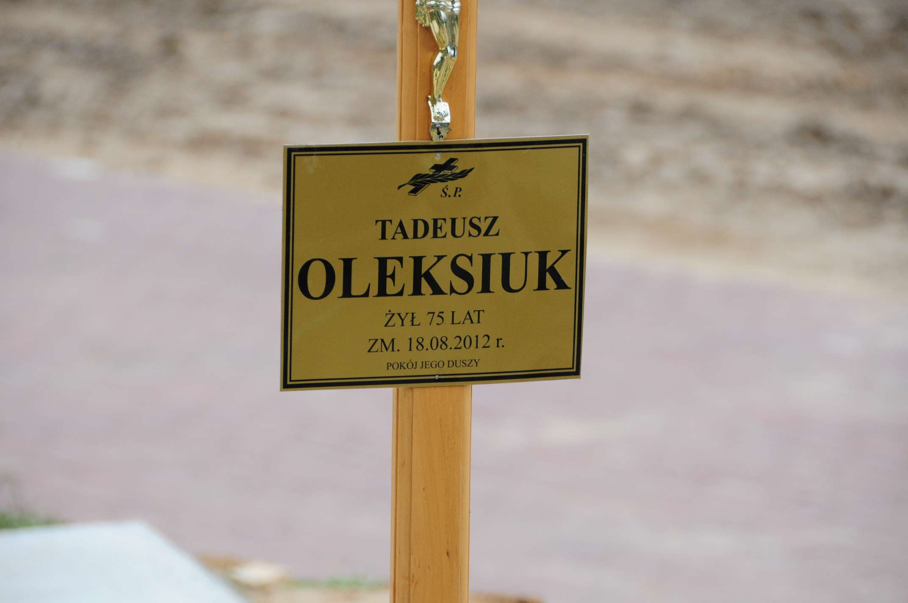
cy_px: 302
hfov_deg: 8.1
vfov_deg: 5.4
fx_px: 6424
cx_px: 454
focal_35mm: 255
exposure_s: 1/800
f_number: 7.1
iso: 640
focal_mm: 170
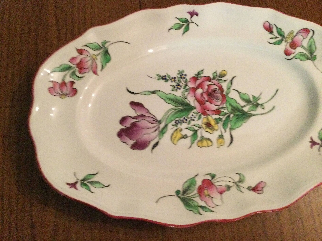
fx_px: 288
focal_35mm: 31
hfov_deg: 58.4
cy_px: 120
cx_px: 161
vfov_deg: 45.4
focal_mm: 3.3
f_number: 2.4
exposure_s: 1/17
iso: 320
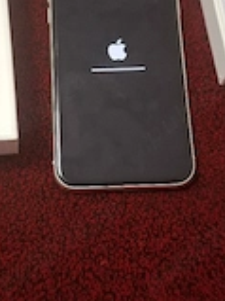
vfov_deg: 33.2
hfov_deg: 25.2
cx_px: 96
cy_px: 121
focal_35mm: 58
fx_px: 503
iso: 200
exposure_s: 1/50
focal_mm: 5.54
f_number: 1.8
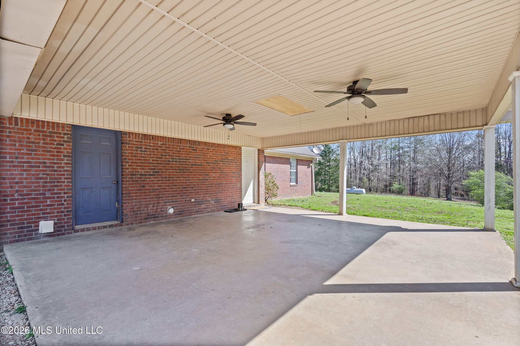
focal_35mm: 16
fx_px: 231
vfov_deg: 73.7
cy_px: 173
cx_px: 260
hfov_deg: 96.7
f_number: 9
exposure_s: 1/250
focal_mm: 16
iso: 1250
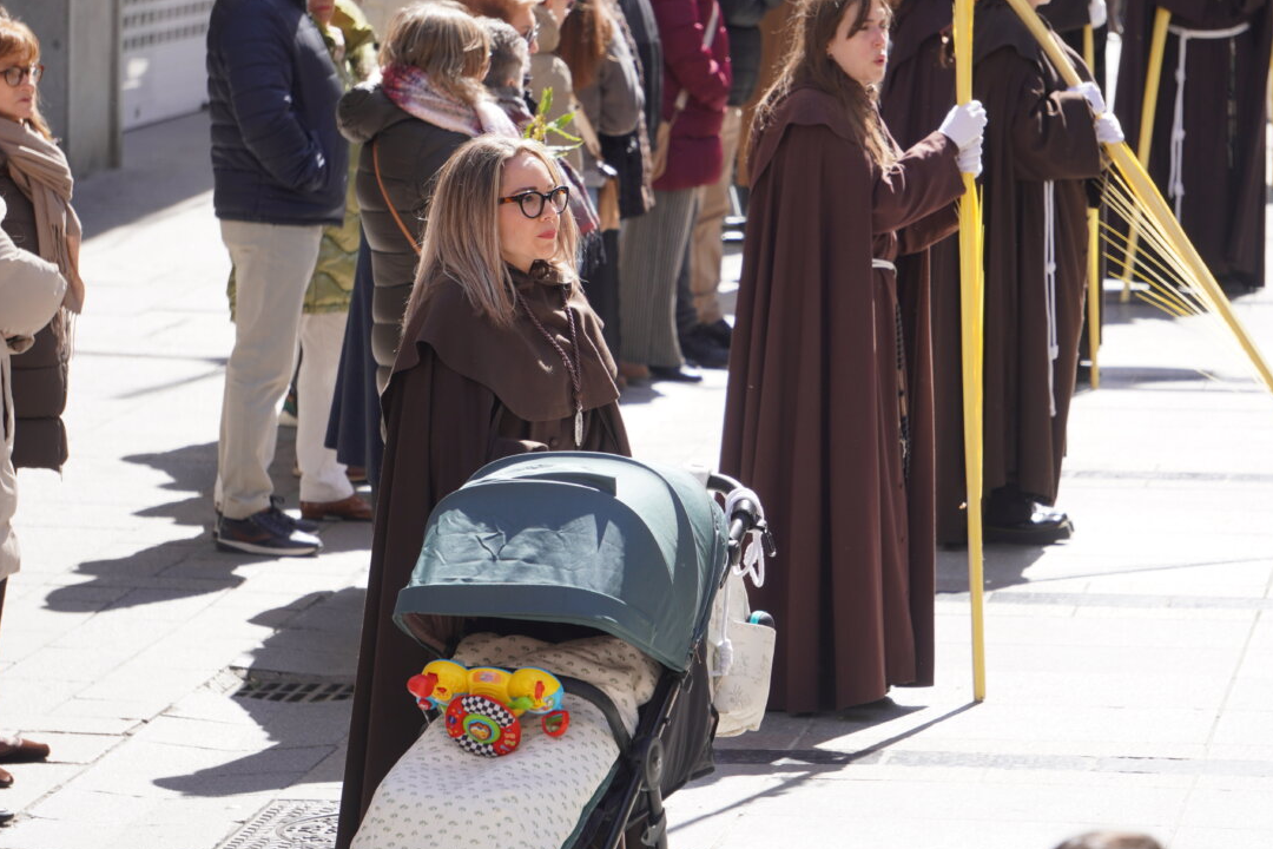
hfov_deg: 8.0
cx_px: 704
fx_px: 9052
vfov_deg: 5.4
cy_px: 367
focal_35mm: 256
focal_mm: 144
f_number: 5.6
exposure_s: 1/250
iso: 160
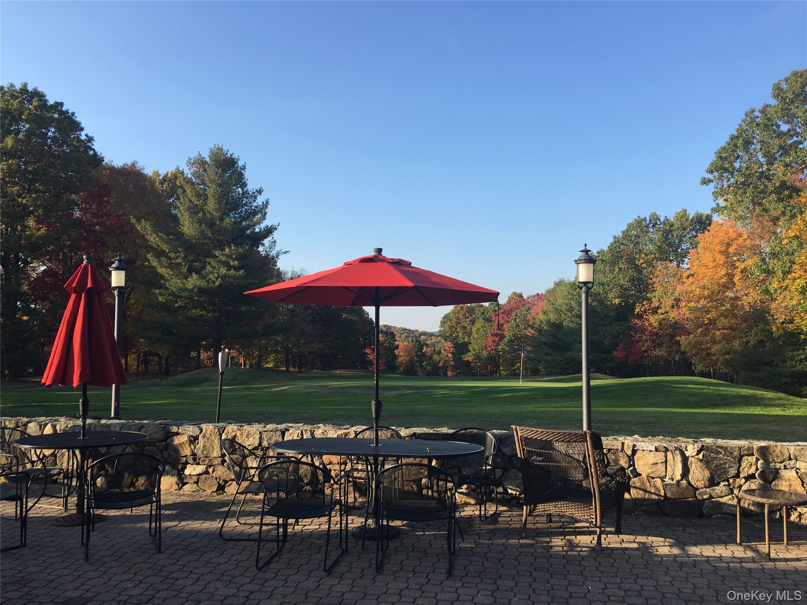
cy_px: 302
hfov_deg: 61.7
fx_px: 676
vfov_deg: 48.2
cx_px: 404
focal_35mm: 29
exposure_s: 1/487
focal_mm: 4.15
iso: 25
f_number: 2.2
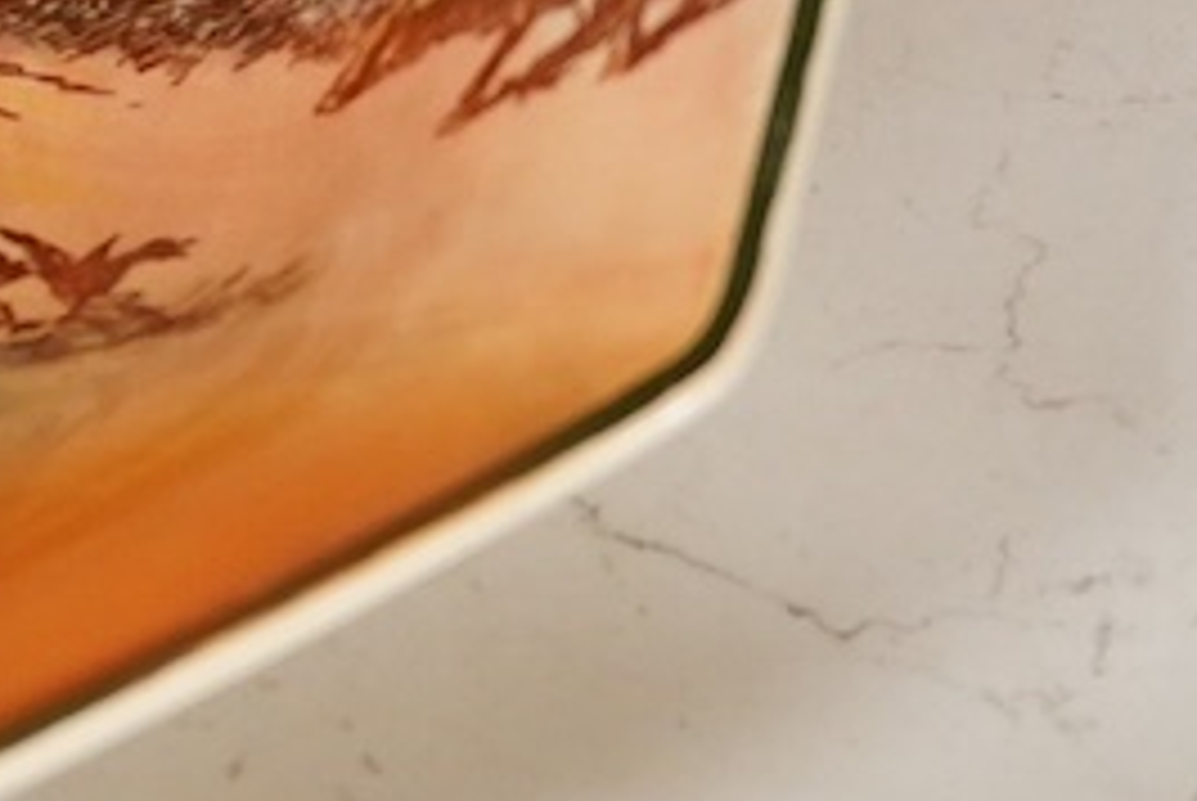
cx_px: -317
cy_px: -706
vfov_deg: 7.0
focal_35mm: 190
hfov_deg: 10.6
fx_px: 6324
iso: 2500
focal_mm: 30
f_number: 5.6
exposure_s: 1/160
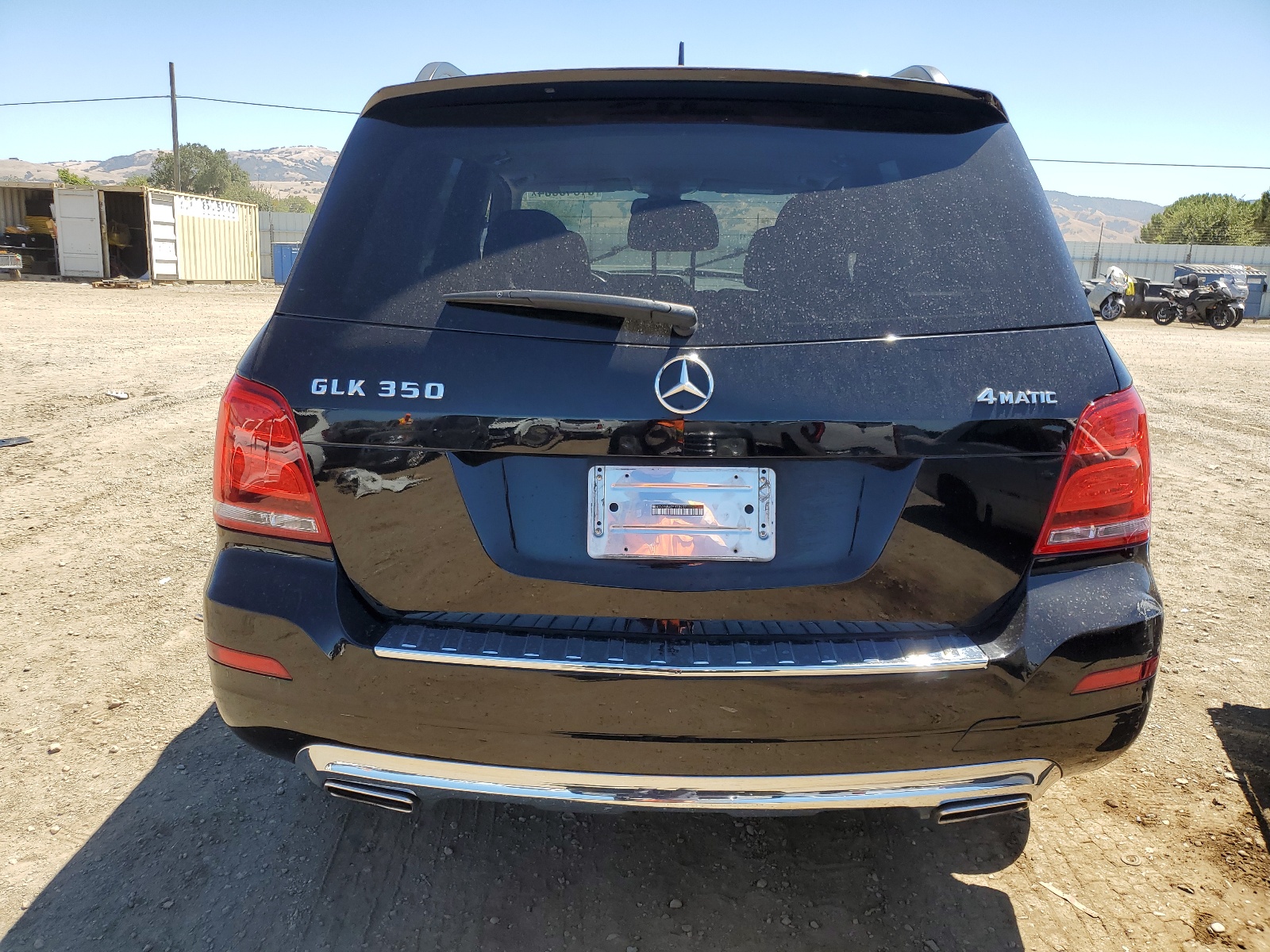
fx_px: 954
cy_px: 476
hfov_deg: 67.3
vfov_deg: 53.1
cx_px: 635
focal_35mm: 26
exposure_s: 1/1429
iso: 50
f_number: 1.5
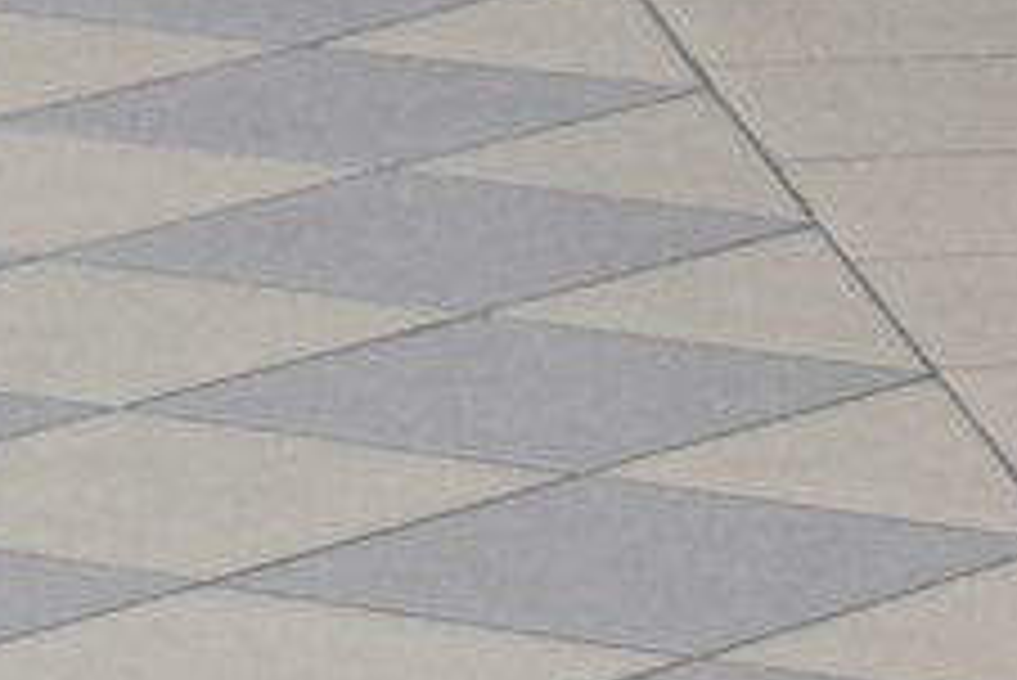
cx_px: 1701
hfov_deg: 4.2
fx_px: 13794
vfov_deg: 2.8
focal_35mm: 488
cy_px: -1335
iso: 3200
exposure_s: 1/160
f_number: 5.3
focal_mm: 46
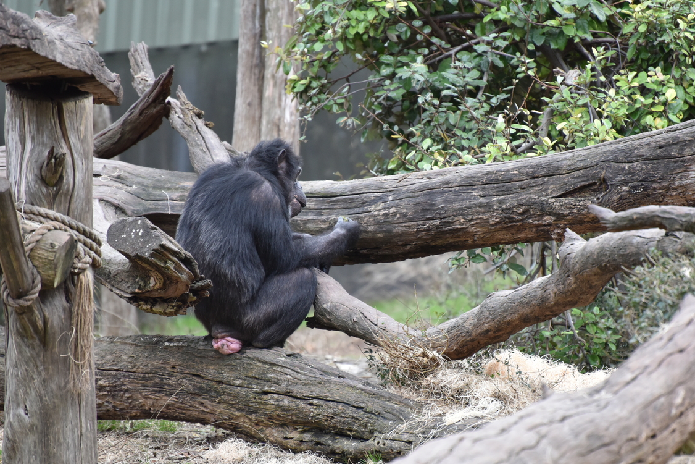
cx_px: 367
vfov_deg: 4.0
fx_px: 6584
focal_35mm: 341
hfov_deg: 6.0
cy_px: 253
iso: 1800
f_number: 5.6
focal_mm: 300
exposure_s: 1/640
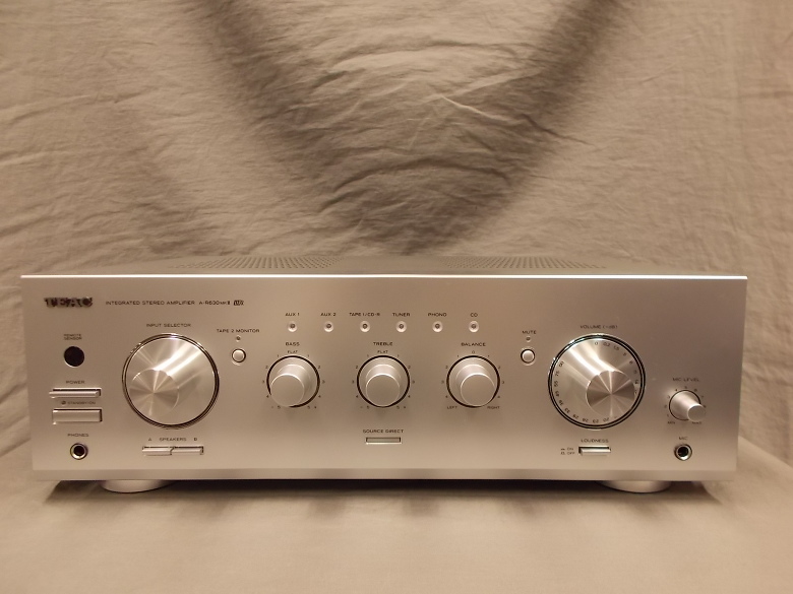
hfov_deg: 67.3
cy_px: 297
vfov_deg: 53.1
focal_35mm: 26
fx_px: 596
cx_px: 396
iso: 200
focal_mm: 4.6
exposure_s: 1/20
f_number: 3.2
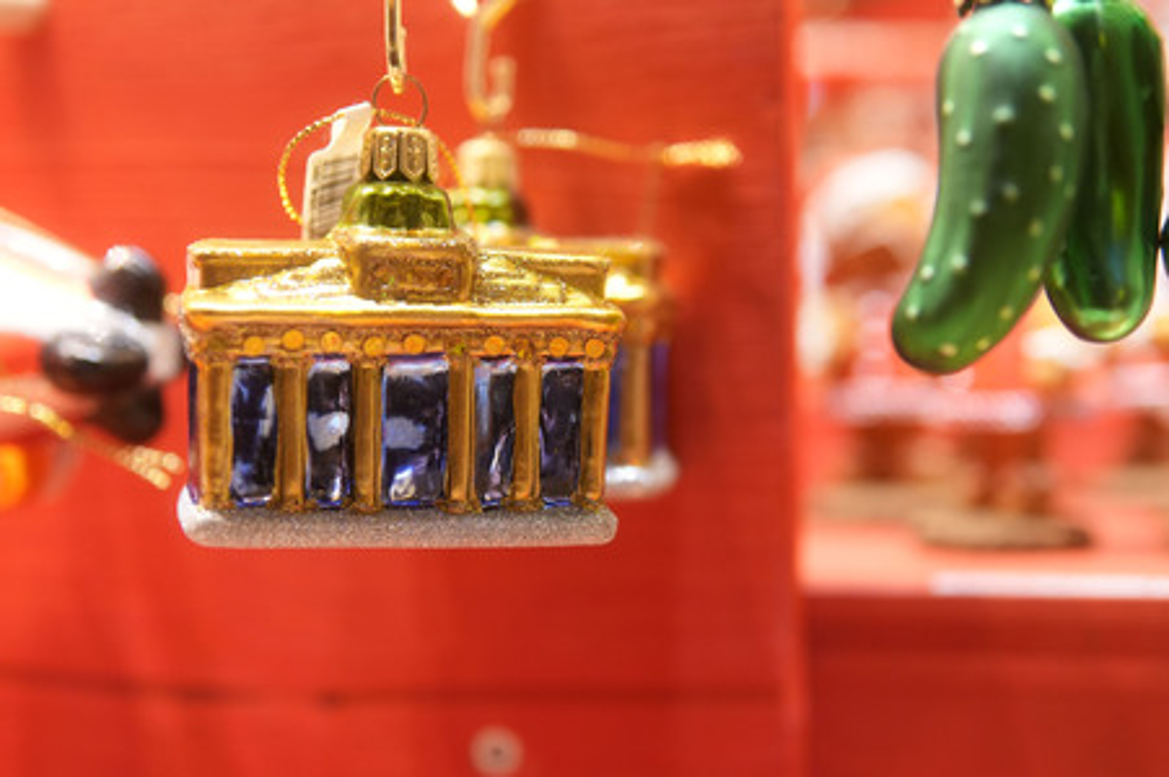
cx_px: 584
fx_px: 1460
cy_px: 388
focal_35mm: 45
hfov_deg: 43.6
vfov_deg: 29.8
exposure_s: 1/60
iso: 640
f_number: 2
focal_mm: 30
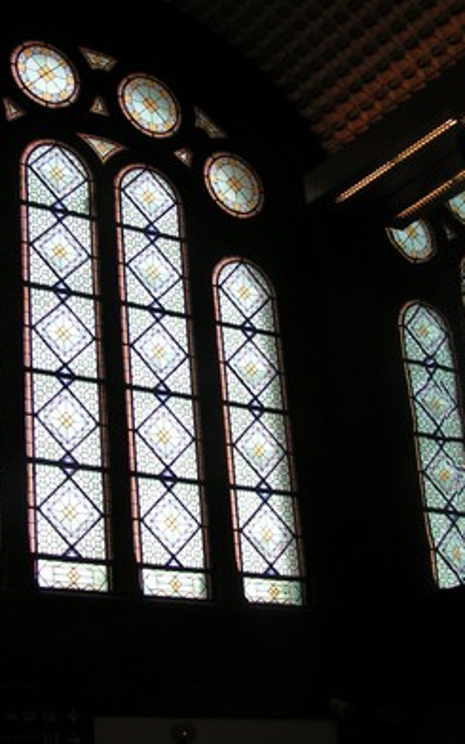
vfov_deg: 32.3
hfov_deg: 20.5
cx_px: 142
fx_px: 1277
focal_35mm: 63
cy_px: 278
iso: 50
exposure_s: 1/100
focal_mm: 5.8
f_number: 4.5
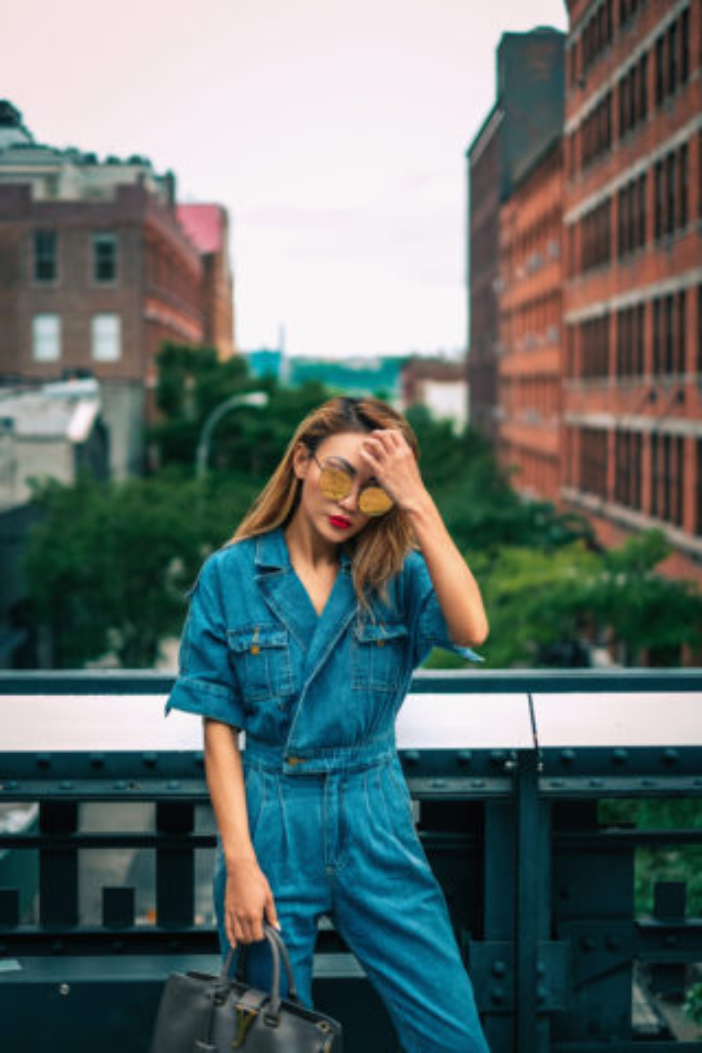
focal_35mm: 53
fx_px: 1550
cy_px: 526
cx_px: 351
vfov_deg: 37.5
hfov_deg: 25.5
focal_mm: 35
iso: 200
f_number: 1.4
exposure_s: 1/800
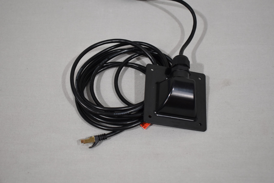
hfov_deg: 38.9
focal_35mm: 51
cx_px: 137
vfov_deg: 26.5
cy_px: 92
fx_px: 388
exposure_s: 1/200
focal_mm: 34
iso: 800
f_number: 4.5
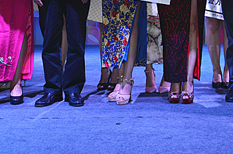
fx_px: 529
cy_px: -19
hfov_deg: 24.0
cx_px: 220
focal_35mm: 82
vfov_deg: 16.0
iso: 500
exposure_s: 1/60
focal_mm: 24
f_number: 3.8
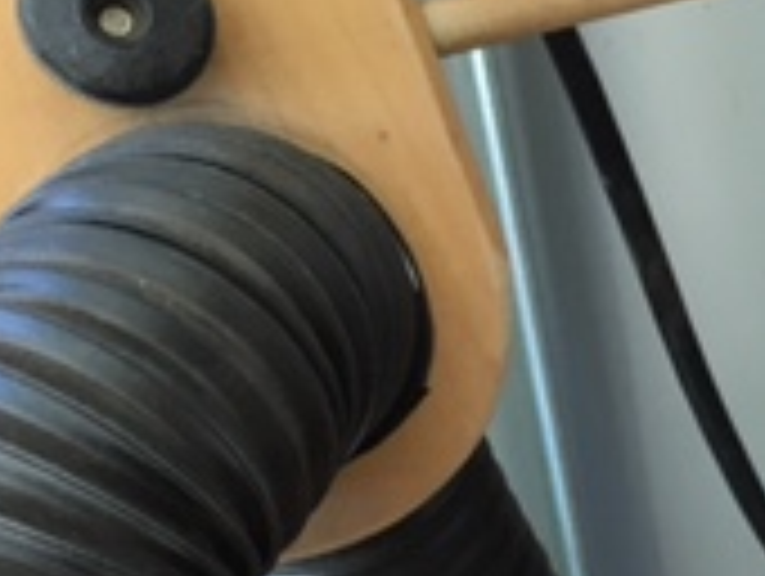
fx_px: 2412
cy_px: 774
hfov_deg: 15.4
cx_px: 1400
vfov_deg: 13.1
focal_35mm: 109
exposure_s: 1/30
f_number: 2.2
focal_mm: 4.15
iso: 32
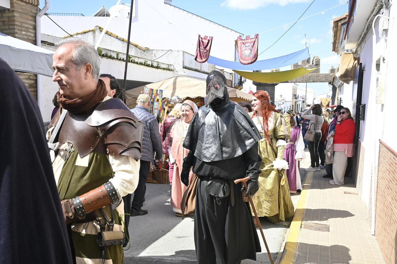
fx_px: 347
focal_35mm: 32
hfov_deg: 59.5
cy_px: 132
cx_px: 198
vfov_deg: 41.7
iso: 400
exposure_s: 1/640
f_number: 6.3
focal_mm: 21
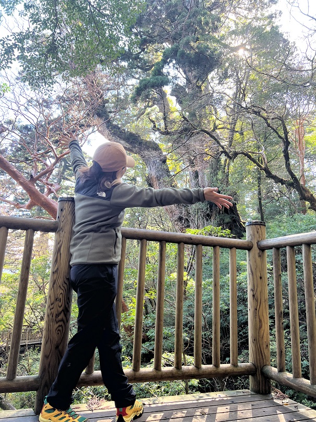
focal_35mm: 26
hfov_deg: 53.1
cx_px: 158
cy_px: 211
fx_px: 317
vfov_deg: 67.3
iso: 64
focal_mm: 5.7
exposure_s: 1/121
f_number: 1.5
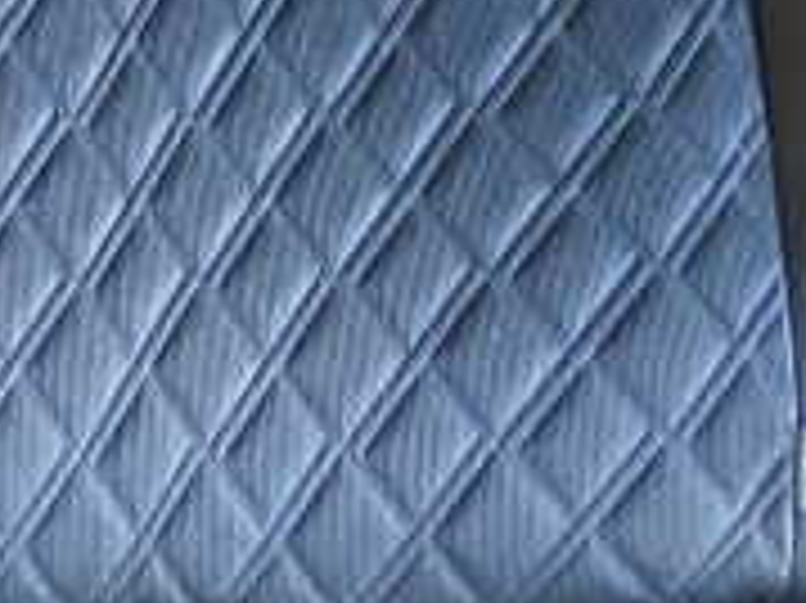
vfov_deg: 12.1
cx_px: 36
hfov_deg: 16.0
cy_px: -32
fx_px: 2815
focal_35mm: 121
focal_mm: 6.37
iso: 800
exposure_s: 1/30
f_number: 2.5
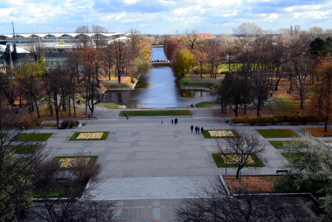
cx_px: 166
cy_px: 111
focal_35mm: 44
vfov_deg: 30.9
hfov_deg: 44.9
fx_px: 401
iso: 400
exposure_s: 1/100
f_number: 9
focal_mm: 29
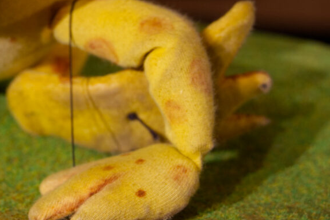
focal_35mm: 125
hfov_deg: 15.8
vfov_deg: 10.8
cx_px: -62
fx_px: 1147
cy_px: -43
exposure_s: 1/125
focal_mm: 28
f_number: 3.2
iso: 160
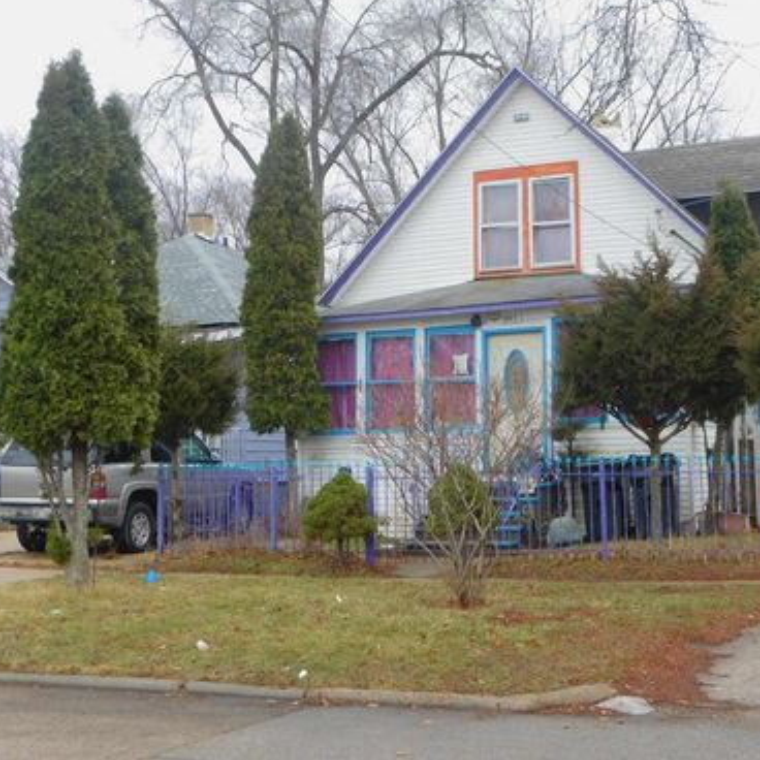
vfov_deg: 31.6
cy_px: 375
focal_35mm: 54
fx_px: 1341
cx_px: 417
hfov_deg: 31.6
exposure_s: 1/125
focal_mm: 8
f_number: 3.7
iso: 125
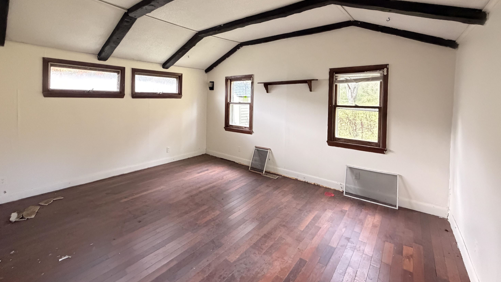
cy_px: 105
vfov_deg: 66.0
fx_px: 213
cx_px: 248
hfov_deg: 99.4
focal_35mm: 16
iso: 800
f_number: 2.2
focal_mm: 2.22
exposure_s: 1/60
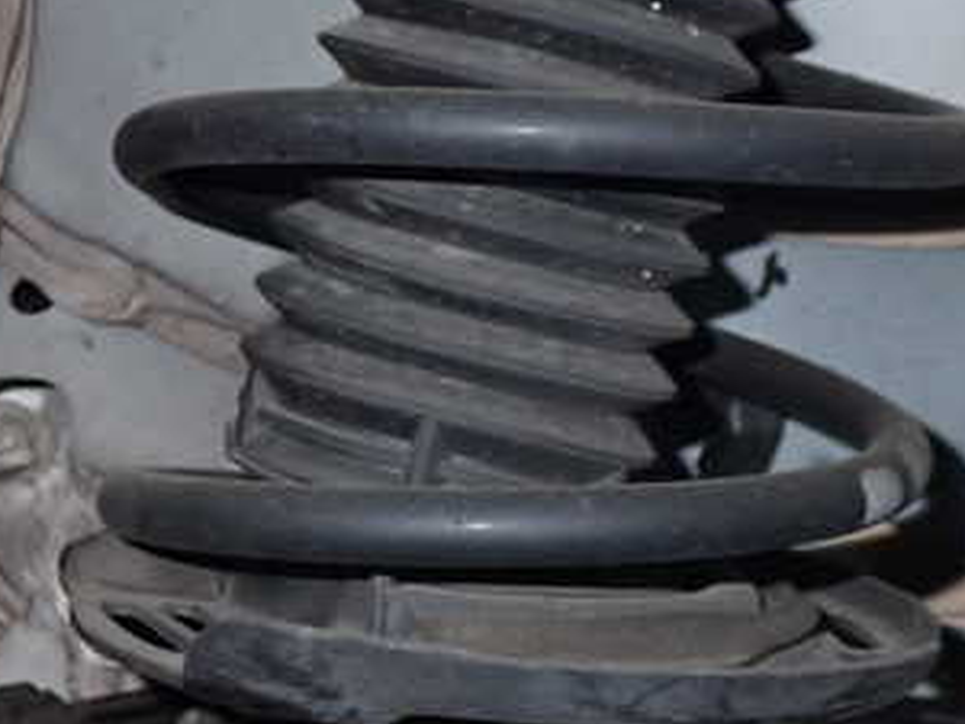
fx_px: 1784
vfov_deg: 22.7
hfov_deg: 30.3
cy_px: 193
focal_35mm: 64
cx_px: 454
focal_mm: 5.79
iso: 320
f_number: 7.1
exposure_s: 1/30
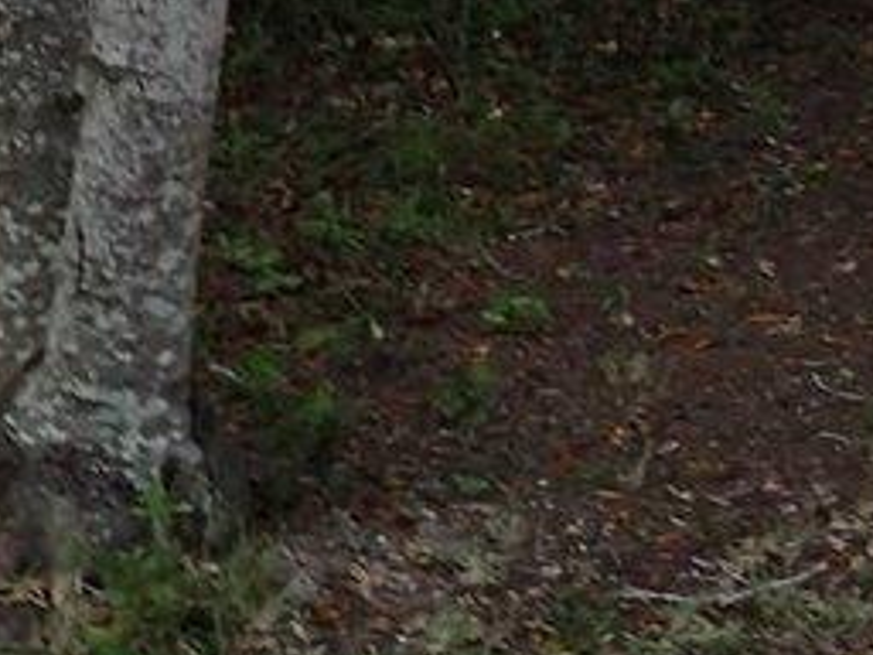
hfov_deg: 12.2
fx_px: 3934
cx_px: 1241
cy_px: -259
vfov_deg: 9.3
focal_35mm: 156
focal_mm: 4.5
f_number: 2
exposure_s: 1/100
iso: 100
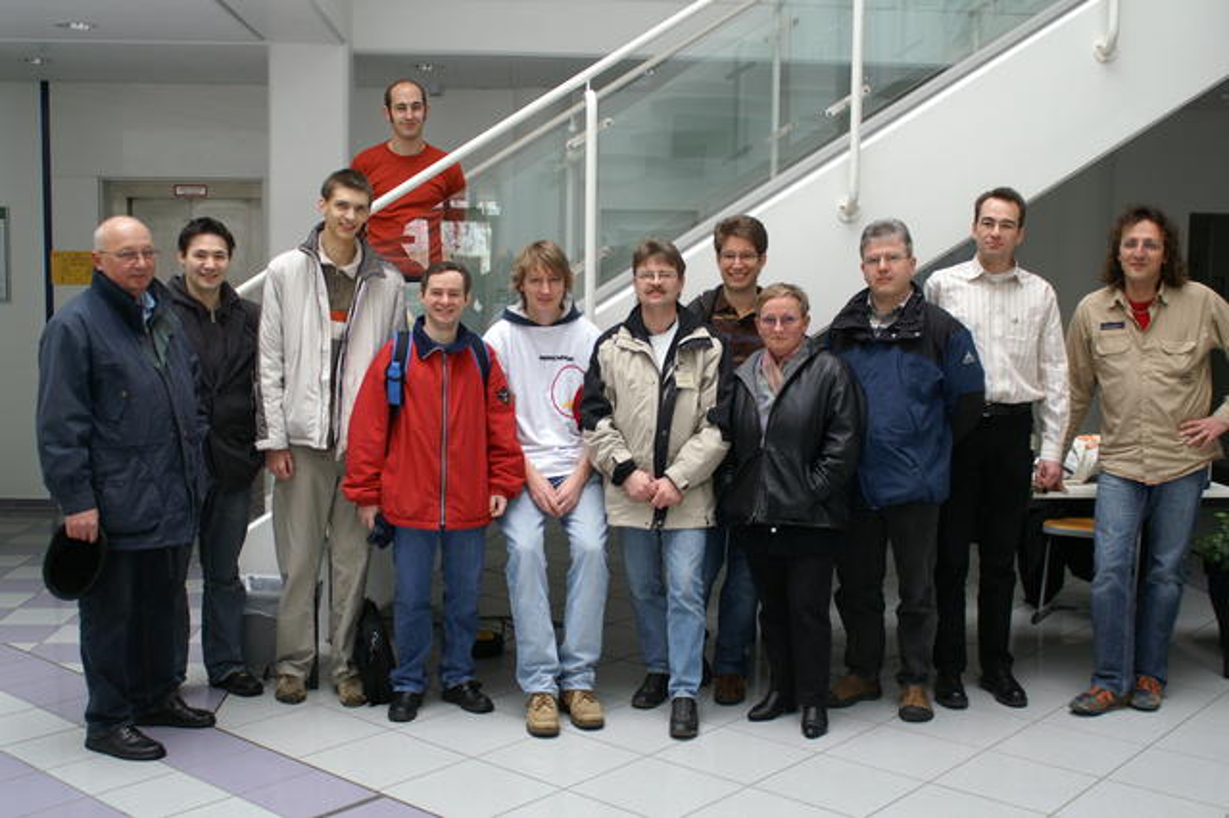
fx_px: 2559
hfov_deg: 27.0
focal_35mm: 75
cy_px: 409
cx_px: 614
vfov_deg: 18.2
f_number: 2.8
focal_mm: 50
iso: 200
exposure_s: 1/50
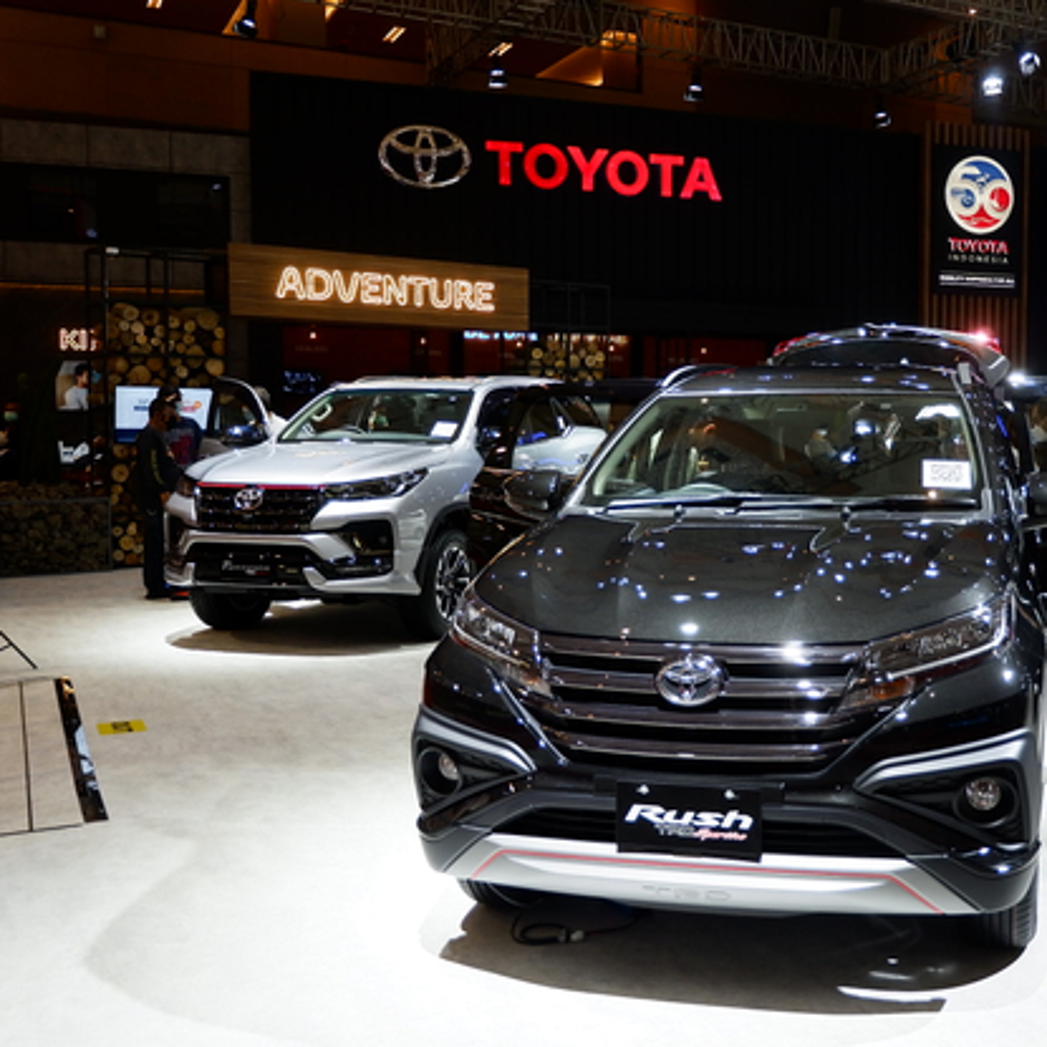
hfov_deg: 42.8
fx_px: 1300
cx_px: 752
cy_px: 513
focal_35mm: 38
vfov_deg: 43.9
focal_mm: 19.2
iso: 400
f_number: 3.8
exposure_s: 1/70
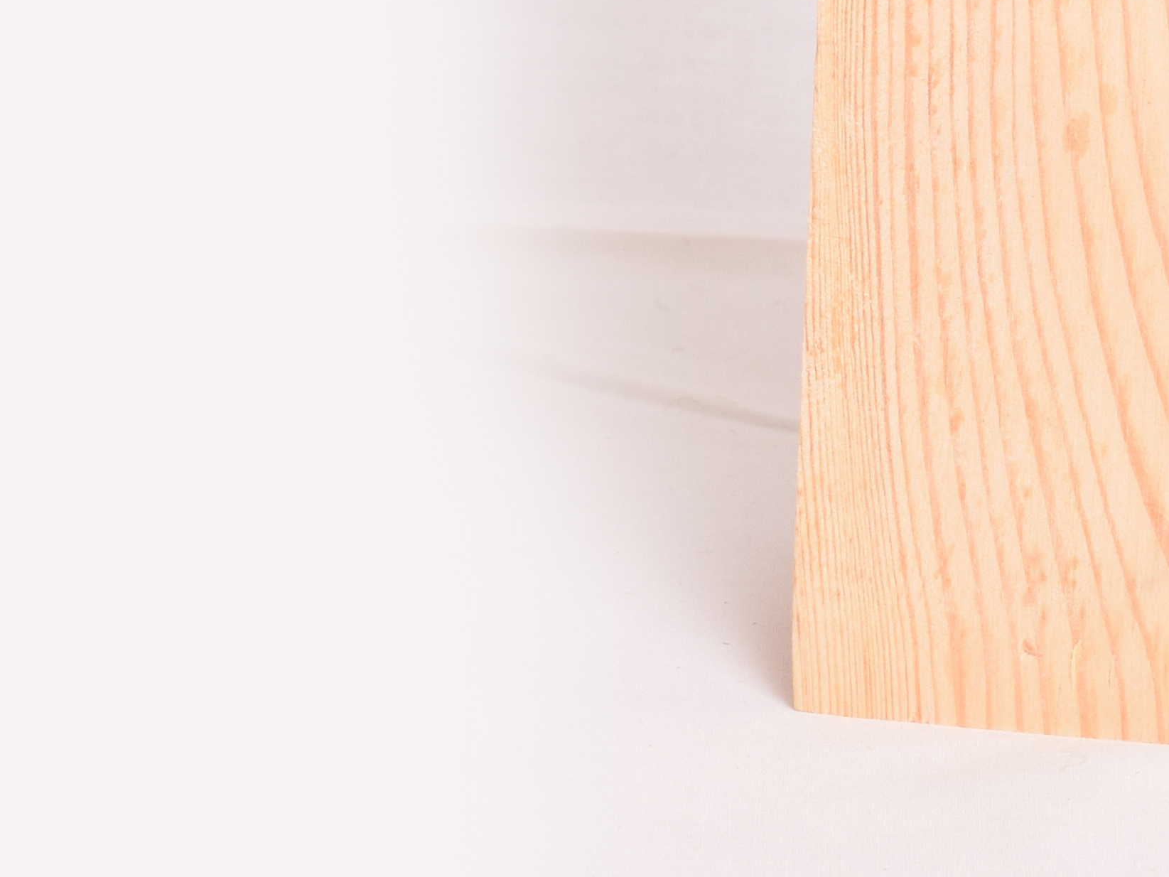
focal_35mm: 242
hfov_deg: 8.1
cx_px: 1222
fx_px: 8173
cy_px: -476
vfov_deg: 6.1
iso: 400
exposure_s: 1/160
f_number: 10
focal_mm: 46
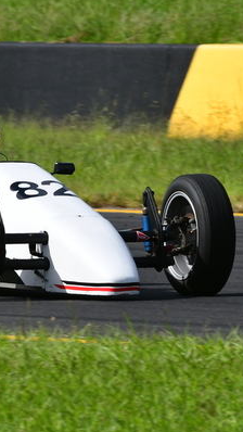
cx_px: -3
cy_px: 146
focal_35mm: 978
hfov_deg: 1.2
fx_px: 11198
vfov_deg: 2.2
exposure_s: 1/640
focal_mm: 310
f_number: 11
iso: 320
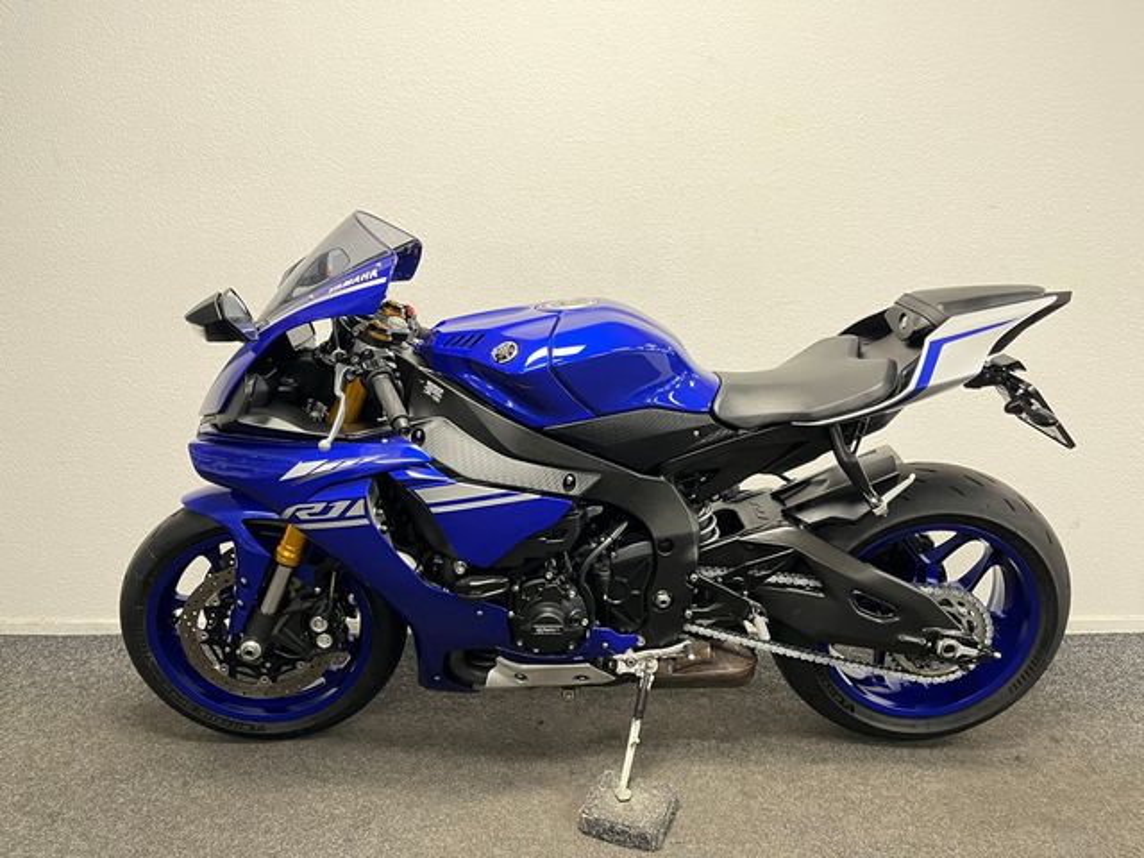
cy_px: 429
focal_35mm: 26
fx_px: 859
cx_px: 572
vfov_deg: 53.1
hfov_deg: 67.3
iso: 400
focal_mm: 5.1
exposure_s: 1/50
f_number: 1.6
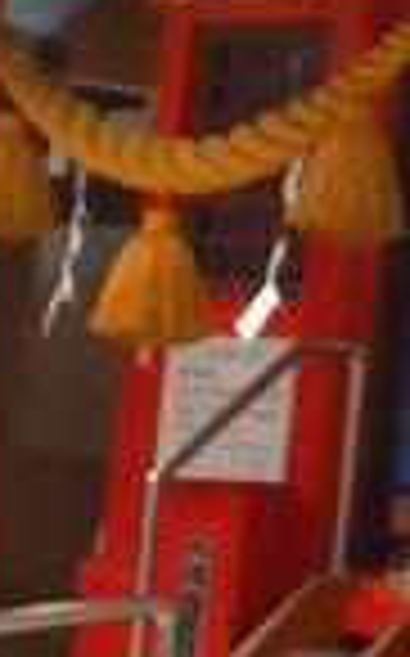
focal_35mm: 188
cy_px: -142
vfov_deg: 10.9
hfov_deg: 6.0
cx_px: 1545
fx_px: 3368
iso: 400
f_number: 5.6
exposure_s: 1/30
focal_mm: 18
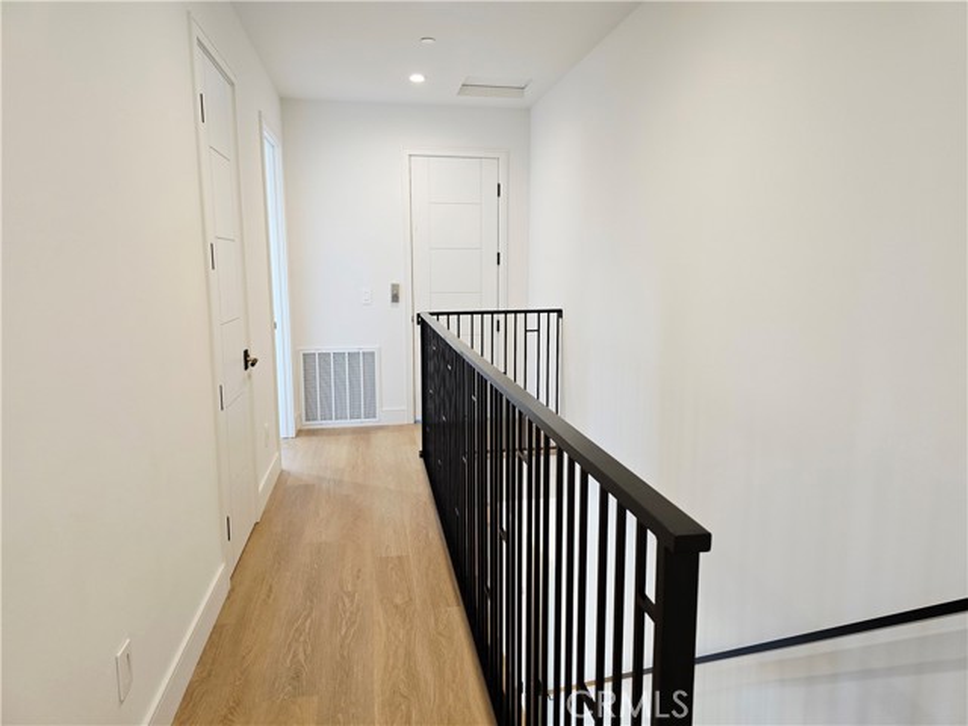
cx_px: 484
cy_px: 363
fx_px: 643
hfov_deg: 73.9
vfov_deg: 58.9
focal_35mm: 23
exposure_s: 1/120
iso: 250
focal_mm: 6.3
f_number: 1.7
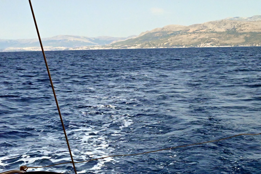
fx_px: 508
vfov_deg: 19.5
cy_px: 87
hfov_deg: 28.8
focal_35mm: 70
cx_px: 130
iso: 25600
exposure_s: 1/8000
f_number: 29
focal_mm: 70
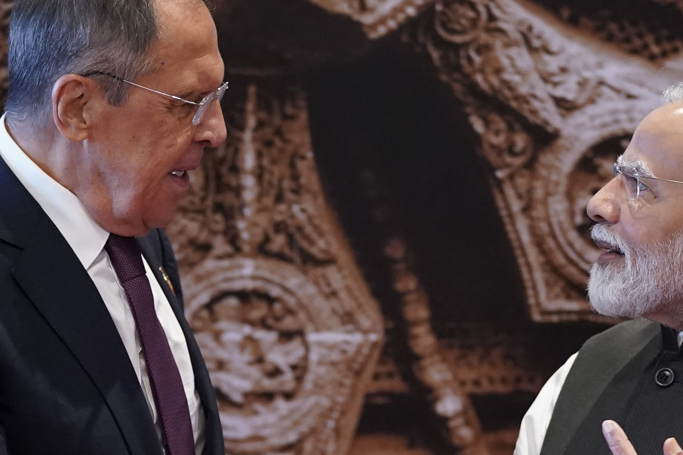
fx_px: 7701
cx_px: 318
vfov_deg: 3.4
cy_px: 498
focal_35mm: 406
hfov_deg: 5.1
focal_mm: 128
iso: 4000
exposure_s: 1/250
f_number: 2.8
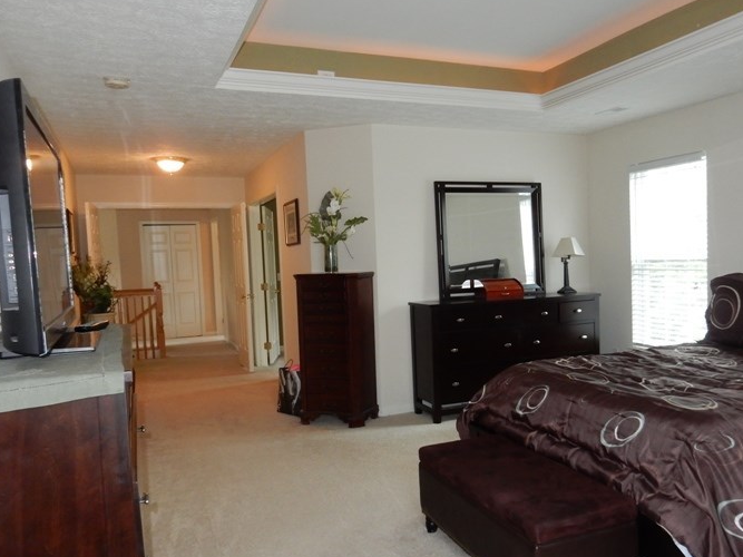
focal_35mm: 30
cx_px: 434
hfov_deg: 59.6
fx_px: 644
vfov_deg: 46.7
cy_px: 301
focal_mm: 4.5
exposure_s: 1/30
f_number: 3.7
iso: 320
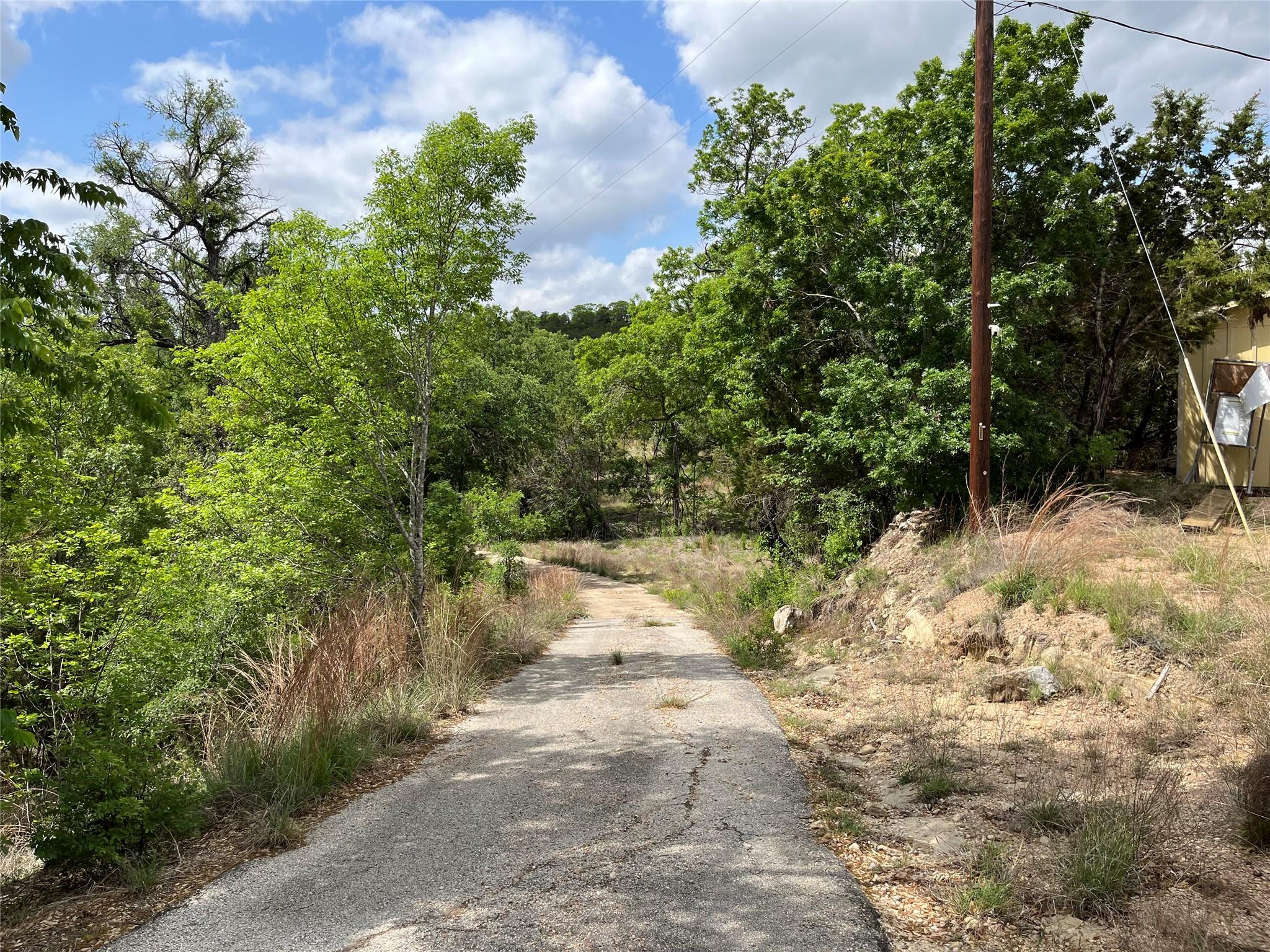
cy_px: 476
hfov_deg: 67.3
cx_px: 635
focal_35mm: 26
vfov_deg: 53.1
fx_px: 954
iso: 50
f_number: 1.6
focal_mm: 5.1
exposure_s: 1/2632
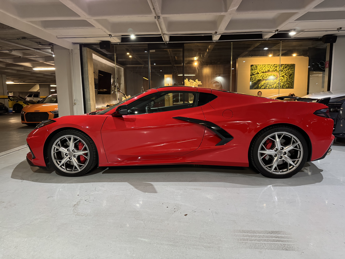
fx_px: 239
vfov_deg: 56.8
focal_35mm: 24
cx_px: 172
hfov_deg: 71.6
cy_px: 130
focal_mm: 6.76
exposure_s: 1/60
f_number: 1.78
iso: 500
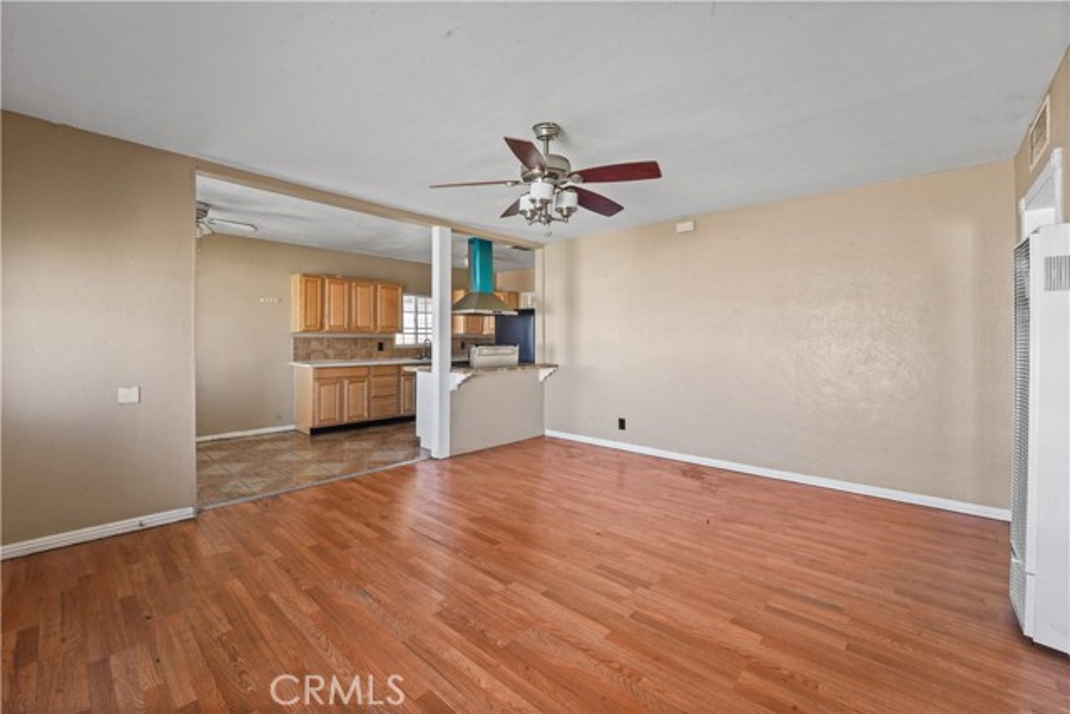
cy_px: 357
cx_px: 535
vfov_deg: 81.2
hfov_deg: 104.2
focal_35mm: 14
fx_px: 416
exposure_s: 2.5
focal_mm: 14
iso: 125
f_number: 18
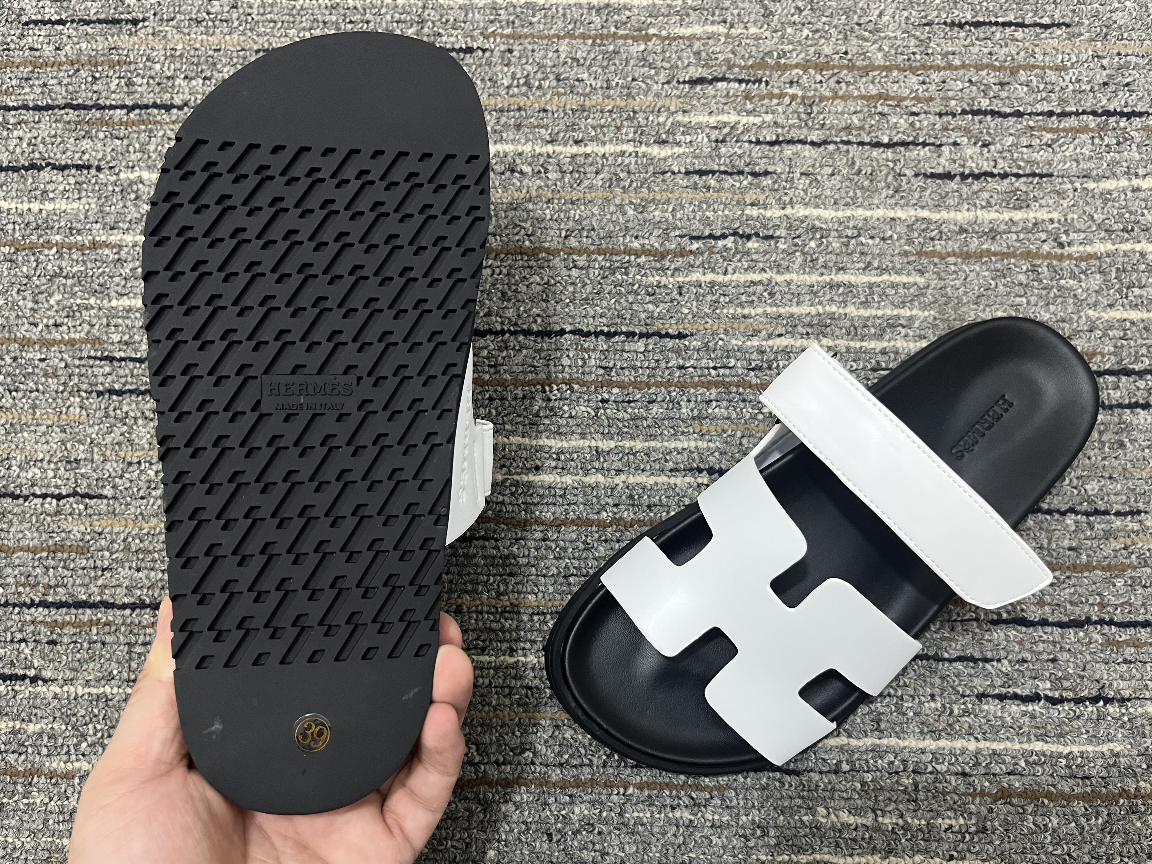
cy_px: 453
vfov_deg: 49.7
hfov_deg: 63.4
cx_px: 597
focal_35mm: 28
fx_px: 932
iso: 200
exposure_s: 1/50
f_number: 1.6
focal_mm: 5.1
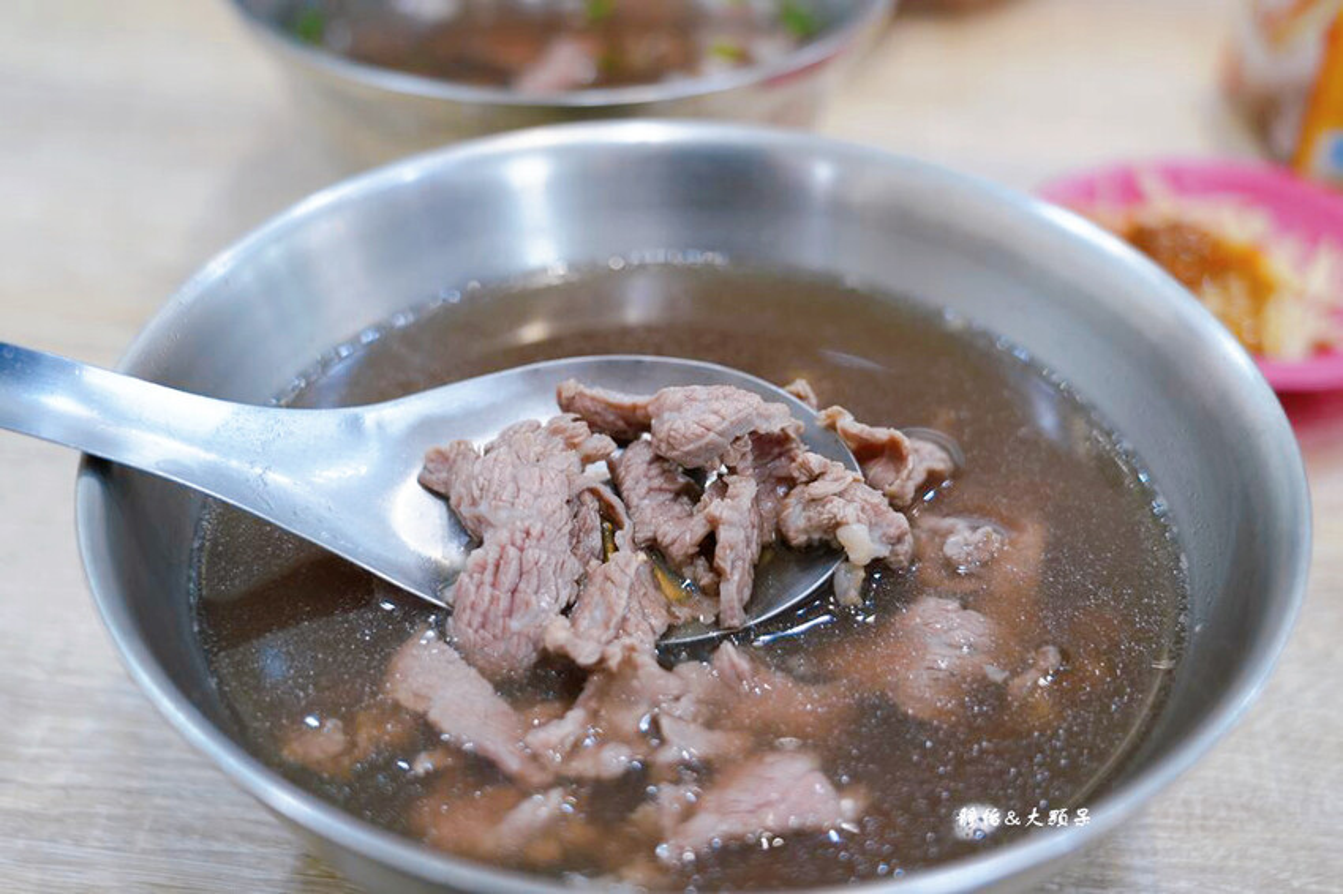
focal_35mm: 41
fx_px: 1529
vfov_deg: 32.6
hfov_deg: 47.4
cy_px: 447
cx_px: 672
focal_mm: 41
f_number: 4
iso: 500
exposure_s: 1/50
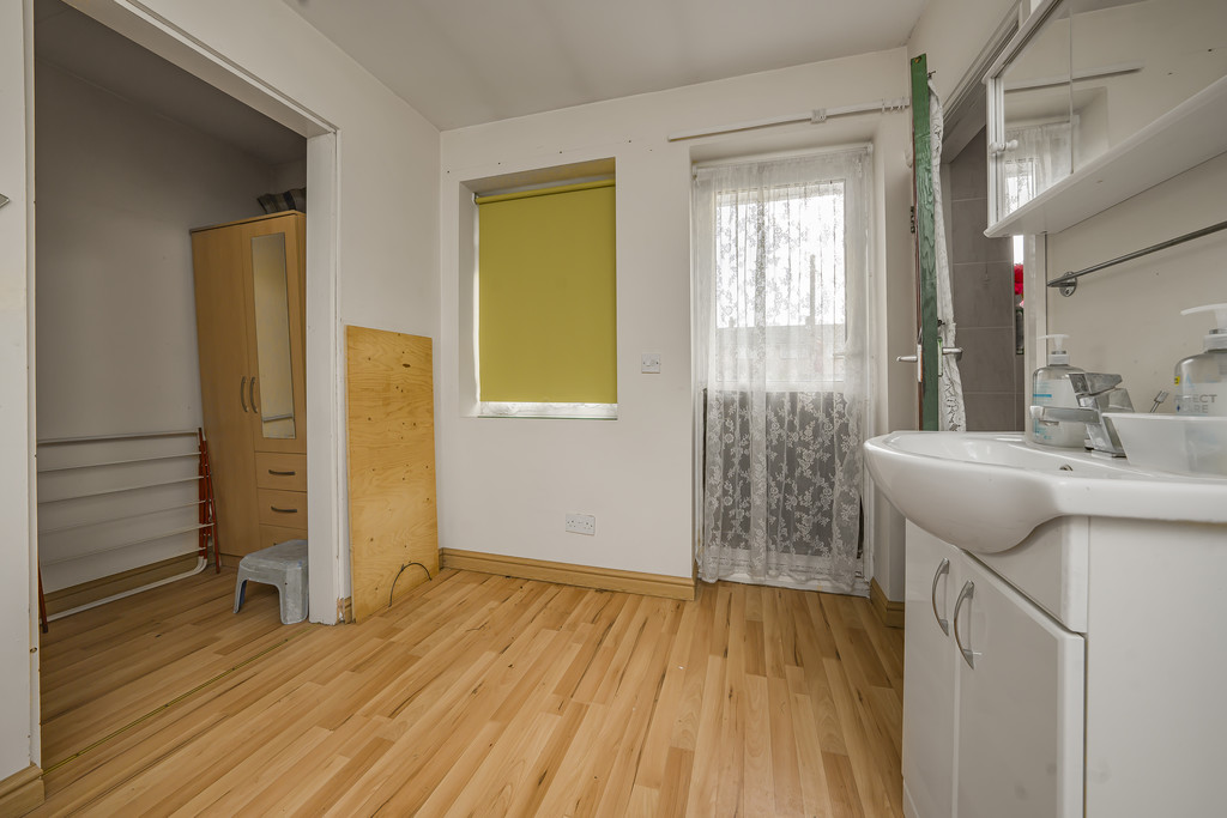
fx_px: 409
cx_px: 614
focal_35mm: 12
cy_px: 409
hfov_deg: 112.6
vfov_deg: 90.0
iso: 320
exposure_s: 1/40
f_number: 9
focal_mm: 12
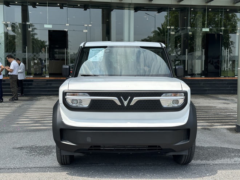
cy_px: 90
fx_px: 333
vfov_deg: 30.3
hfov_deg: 39.7
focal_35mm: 48
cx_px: 120
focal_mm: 6.86
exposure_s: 1/2667
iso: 64
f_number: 1.78
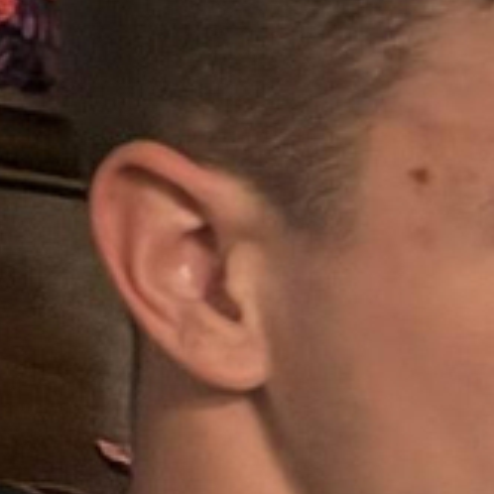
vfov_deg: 8.4
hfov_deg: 7.9
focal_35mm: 205
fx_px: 3310
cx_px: 1181
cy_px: 741
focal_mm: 6.76
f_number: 1.78
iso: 1600
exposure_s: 1/20
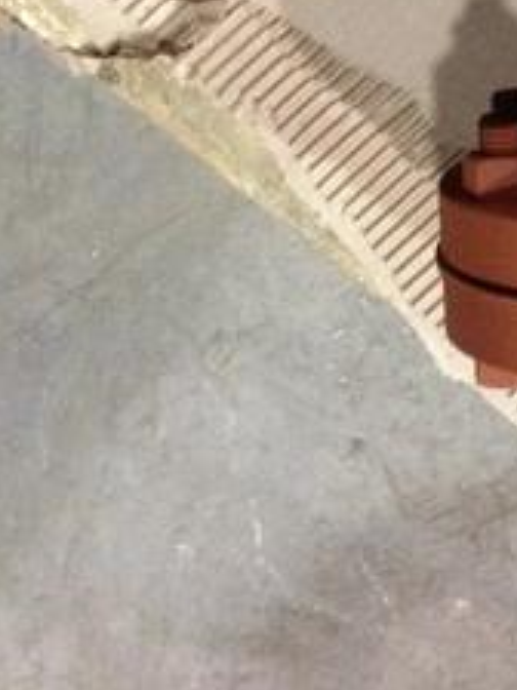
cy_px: -290
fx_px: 2489
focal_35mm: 125
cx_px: 720
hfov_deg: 11.5
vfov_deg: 14.8
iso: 320
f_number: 2.4
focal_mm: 4.28
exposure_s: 1/20
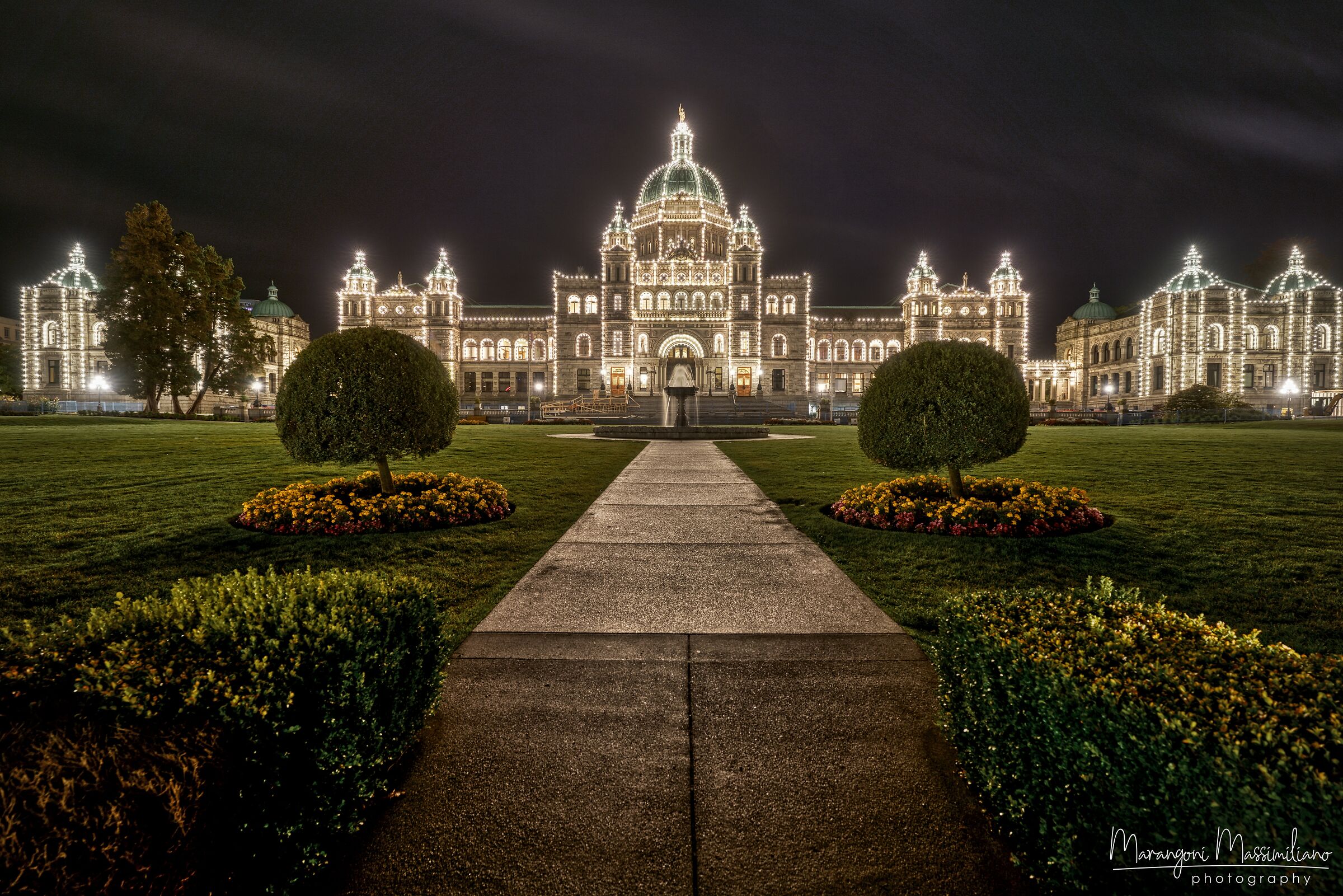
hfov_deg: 90.0
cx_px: 672
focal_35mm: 18
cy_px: 448
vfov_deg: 67.4
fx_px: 672
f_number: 5.6
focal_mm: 18
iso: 100
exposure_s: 4
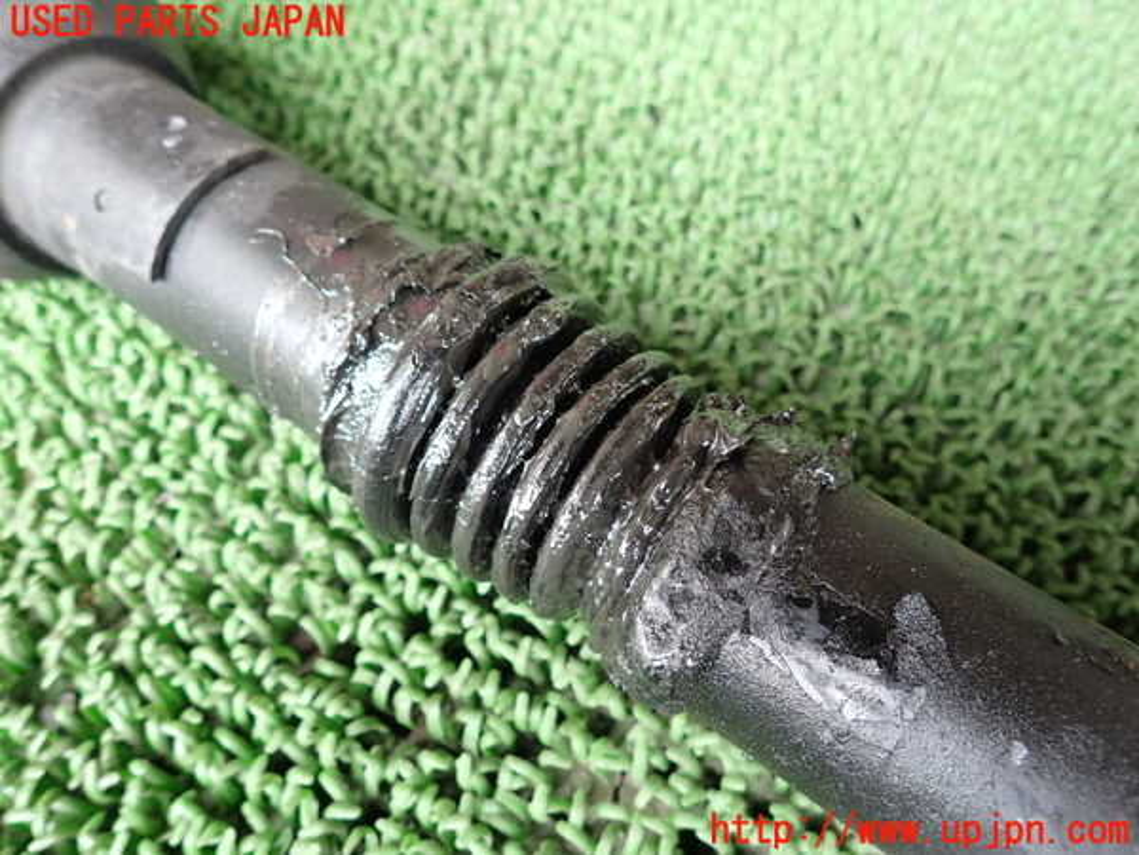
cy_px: 428
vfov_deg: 54.9
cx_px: 570
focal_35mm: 25
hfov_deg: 69.4
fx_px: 823
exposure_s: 1/80
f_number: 2
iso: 200
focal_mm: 4.5
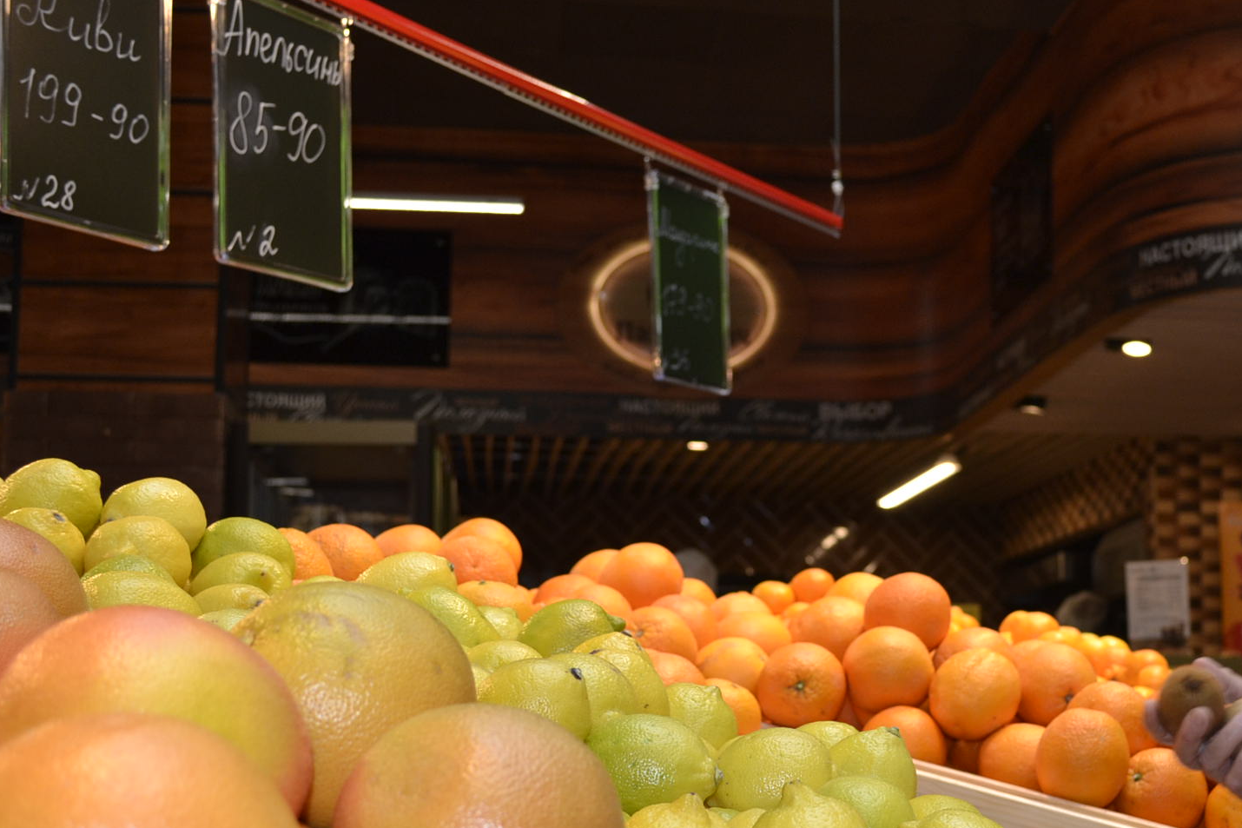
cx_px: 885
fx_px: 2001
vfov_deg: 23.3
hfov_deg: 34.0
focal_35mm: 58
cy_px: 534
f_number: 4
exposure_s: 1/125
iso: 320
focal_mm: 24
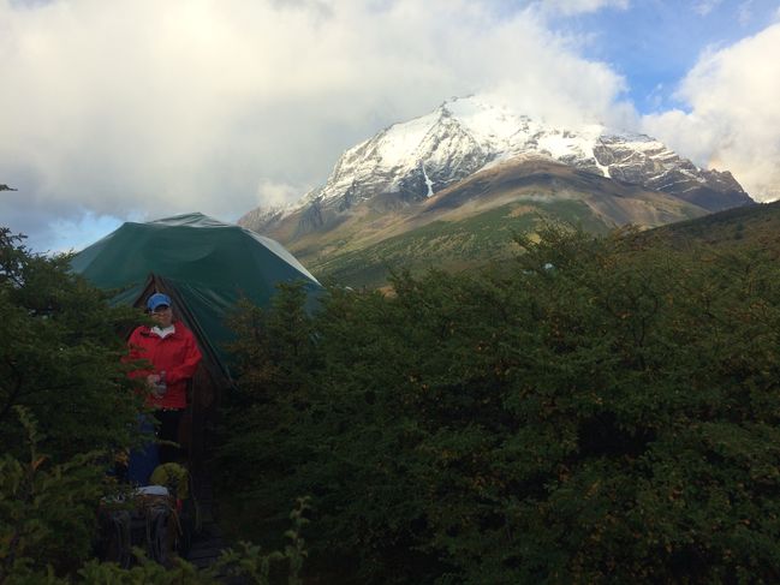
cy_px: 292
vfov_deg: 48.2
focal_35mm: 29
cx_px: 390
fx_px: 654
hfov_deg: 61.7
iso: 32
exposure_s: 1/1172
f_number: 2.2
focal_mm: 4.15
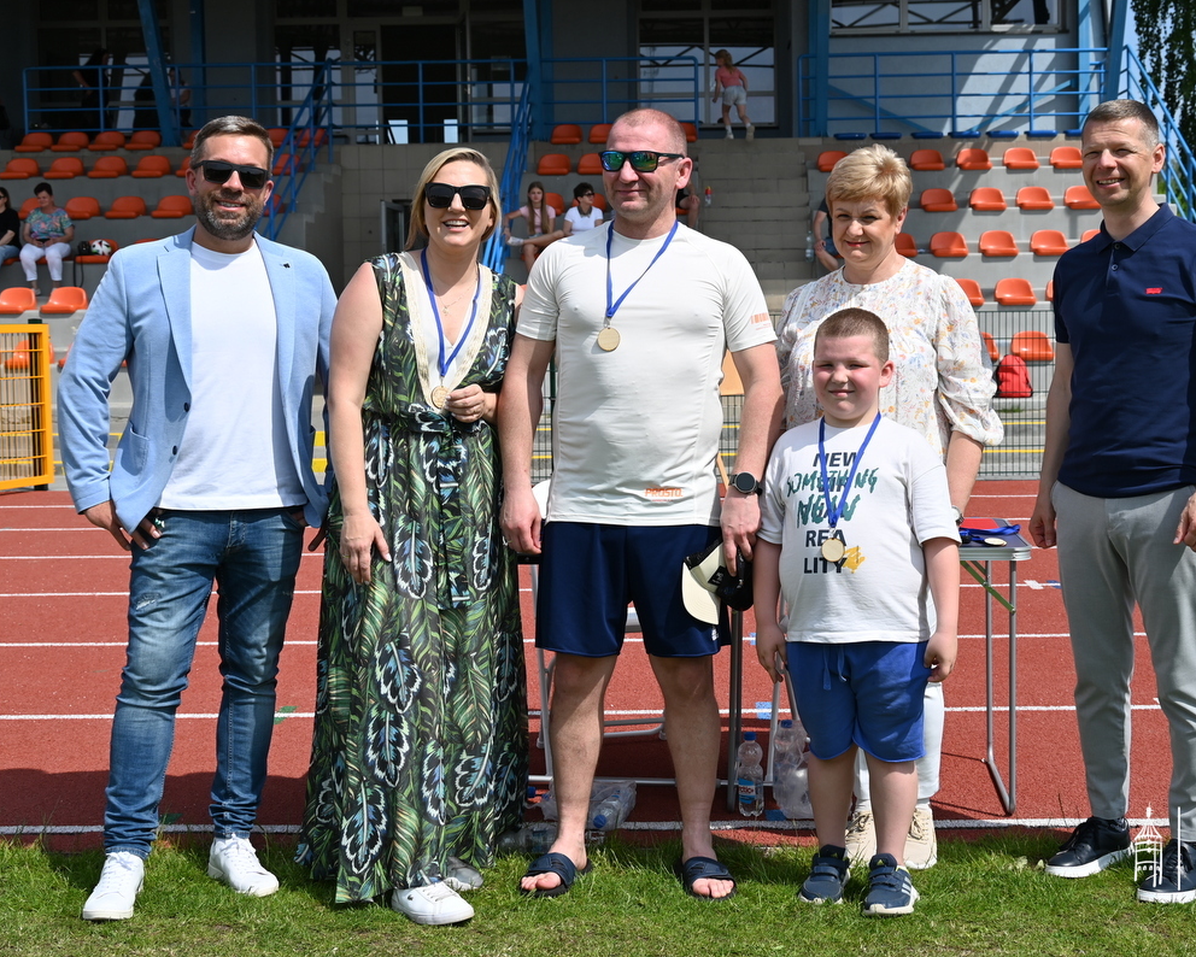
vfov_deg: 35.7
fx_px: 1487
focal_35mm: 42
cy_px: 475
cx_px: 676
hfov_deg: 43.7
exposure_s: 1/400
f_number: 7.1
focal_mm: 37
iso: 100
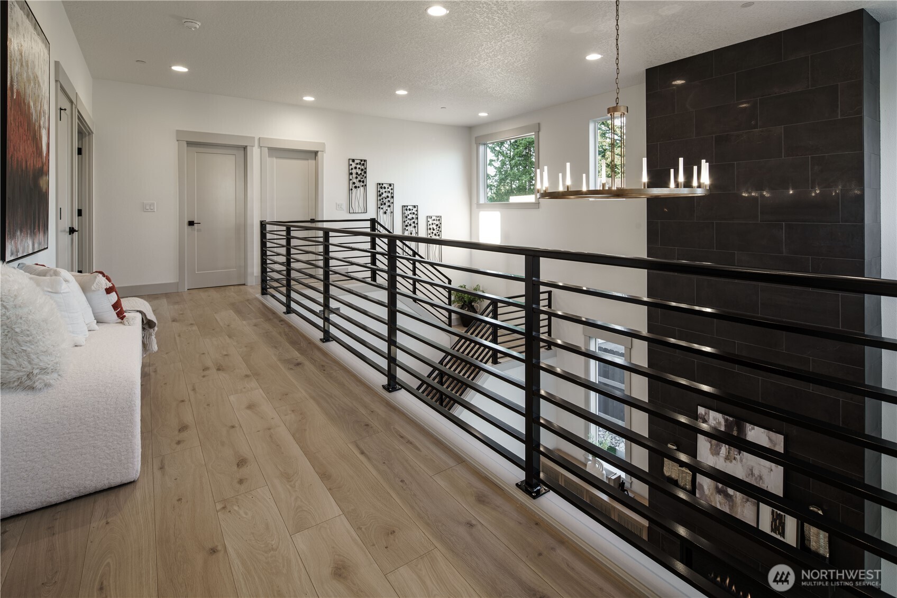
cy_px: 299
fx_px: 424
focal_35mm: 17
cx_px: 448
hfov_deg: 93.3
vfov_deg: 70.5
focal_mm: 17
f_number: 11
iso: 100
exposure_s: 1/1.67
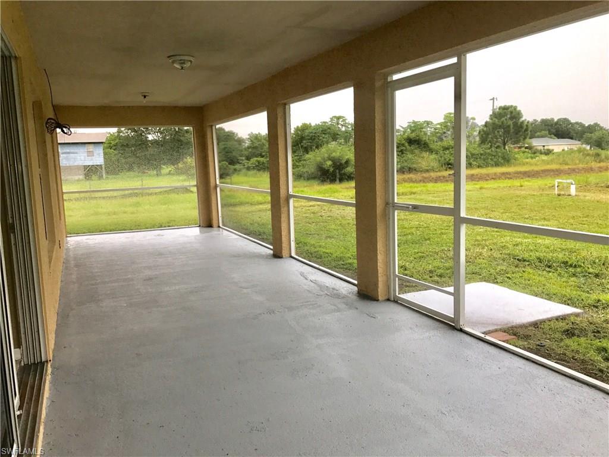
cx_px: 304
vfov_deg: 49.7
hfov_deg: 63.4
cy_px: 228
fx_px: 493
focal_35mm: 28
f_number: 1.8
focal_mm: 3.99
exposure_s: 1/57
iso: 20
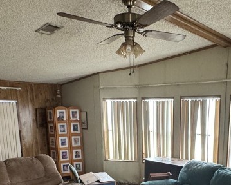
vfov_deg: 36.0
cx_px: 151
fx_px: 267
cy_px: 164
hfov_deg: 46.3
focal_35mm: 39
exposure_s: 1/60
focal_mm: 2.22
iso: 500
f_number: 2.2
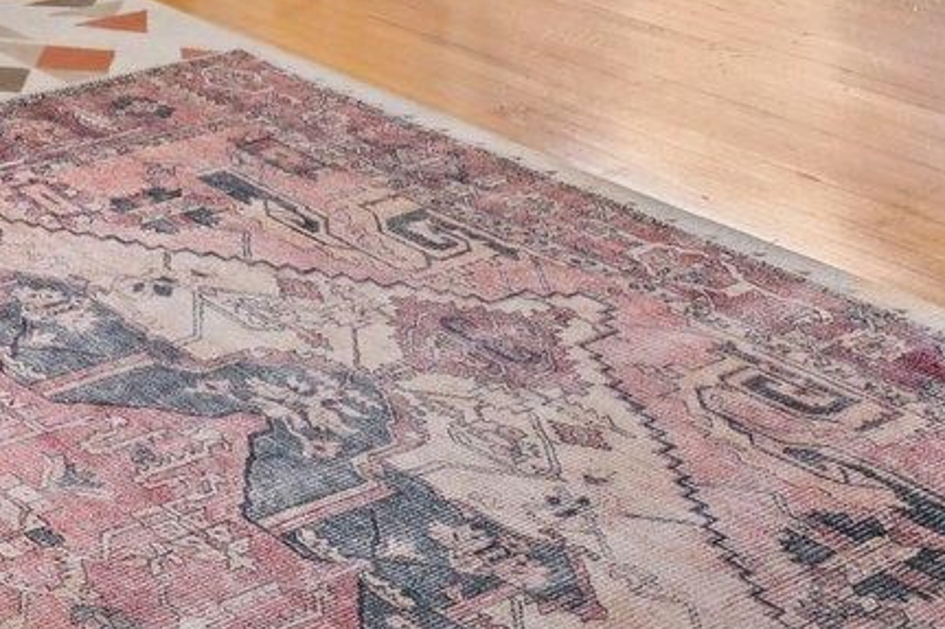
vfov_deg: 14.5
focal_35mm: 76
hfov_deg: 20.6
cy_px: -667
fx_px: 1994
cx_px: -649
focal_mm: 16
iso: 400
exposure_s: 1/15
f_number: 8
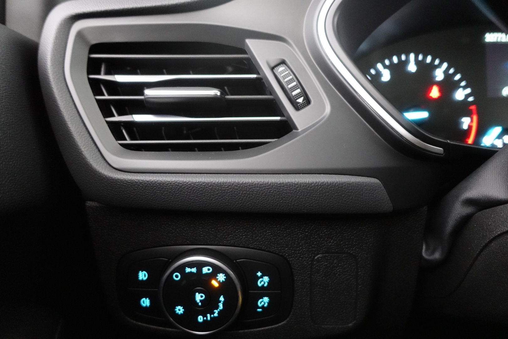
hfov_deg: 73.7
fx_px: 339
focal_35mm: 24
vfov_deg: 53.1
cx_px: 254
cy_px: 170
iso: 3200
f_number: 1.8
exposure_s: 1/25
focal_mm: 9.4
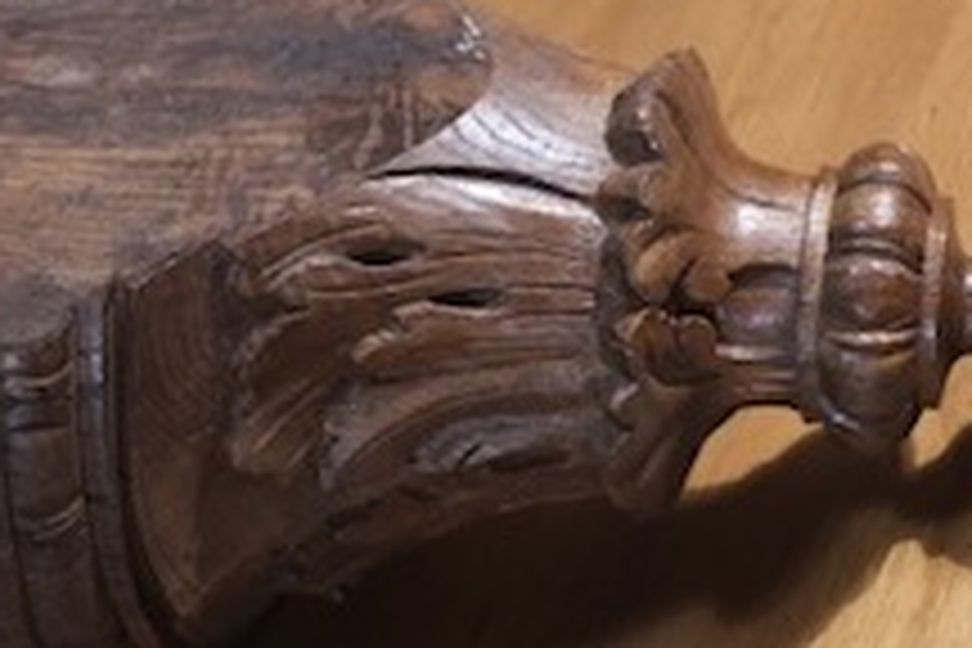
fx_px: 2646
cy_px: 245
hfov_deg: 20.8
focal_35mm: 98
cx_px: 500
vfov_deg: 14.0
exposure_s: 1/125
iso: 3200
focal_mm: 35
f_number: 4
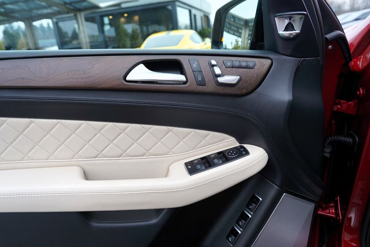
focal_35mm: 24
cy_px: 124
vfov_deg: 53.1
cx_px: 185
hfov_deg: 73.7
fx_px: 247
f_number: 4.5
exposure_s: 1/80
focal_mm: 24
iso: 100
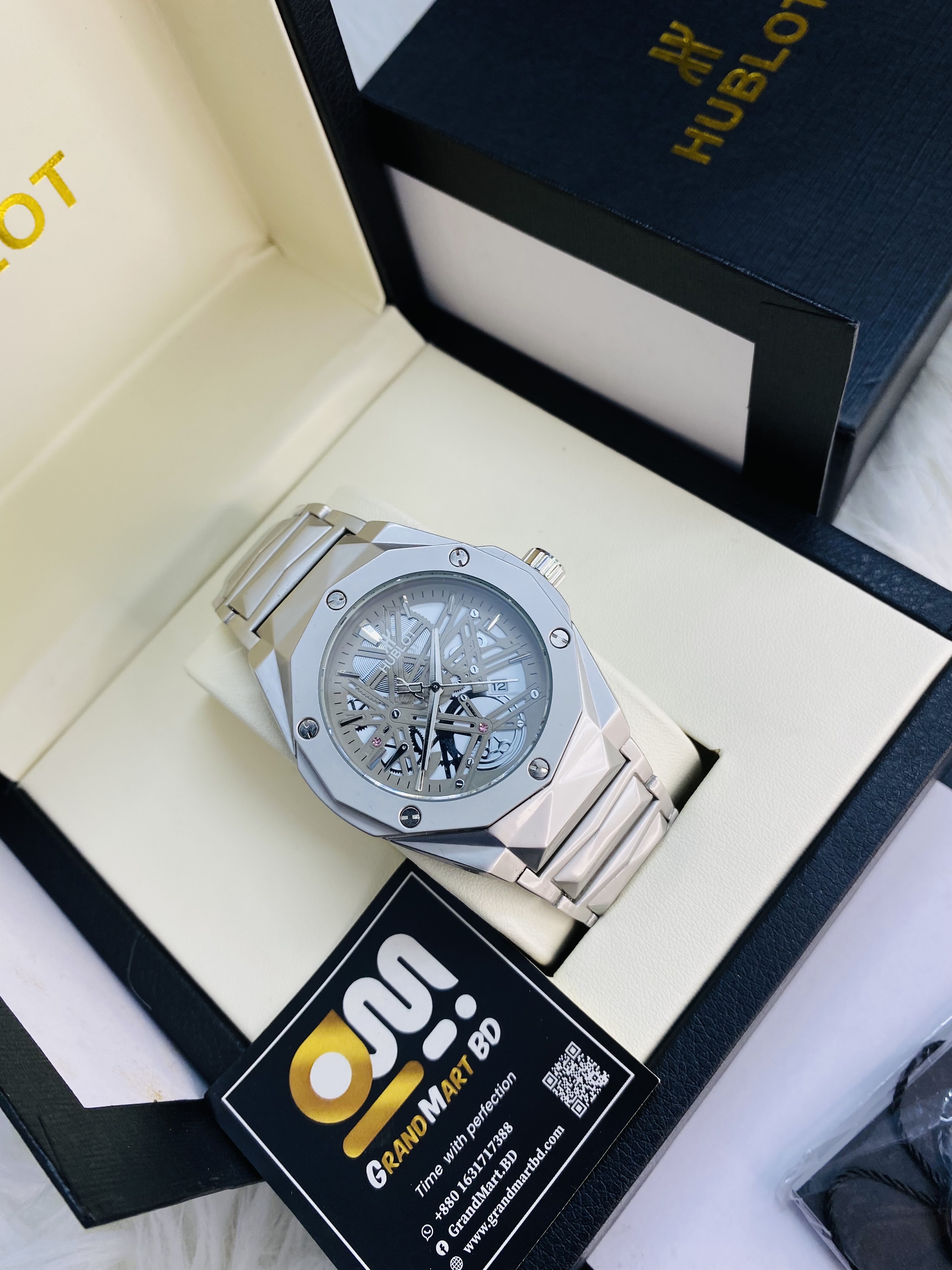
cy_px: 635
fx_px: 953
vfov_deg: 67.3
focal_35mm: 26
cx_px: 476
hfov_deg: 53.1
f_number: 1.8
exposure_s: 1/101
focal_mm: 4.25
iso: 40
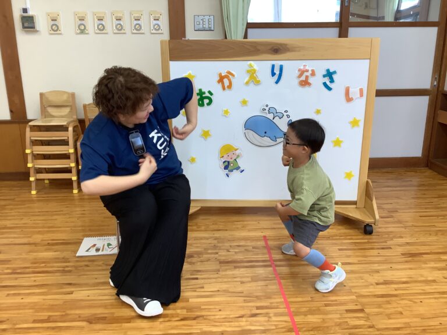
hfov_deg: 58.4
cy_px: 168
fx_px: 400
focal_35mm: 31
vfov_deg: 45.4
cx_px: 224
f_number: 2.4
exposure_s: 1/50
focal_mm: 3.3
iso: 64
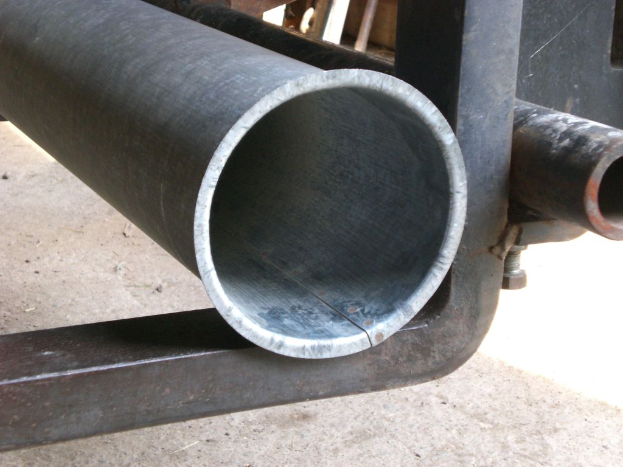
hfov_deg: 26.0
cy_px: 234
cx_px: 312
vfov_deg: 19.6
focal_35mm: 75
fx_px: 1350
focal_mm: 12.47
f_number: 4.5
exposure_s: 1/80
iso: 200
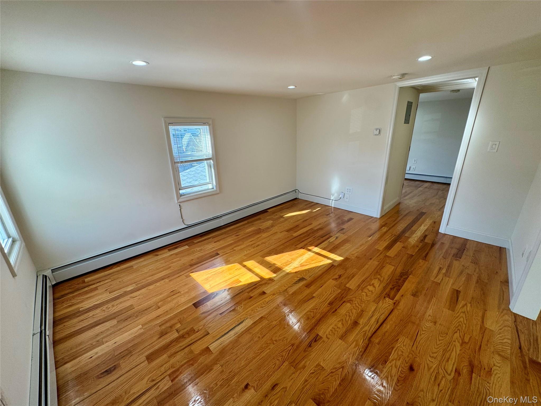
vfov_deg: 85.7
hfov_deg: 102.1
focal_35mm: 14
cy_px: 203
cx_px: 270
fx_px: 219
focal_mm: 2.22
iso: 64
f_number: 2.2
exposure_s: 1/120
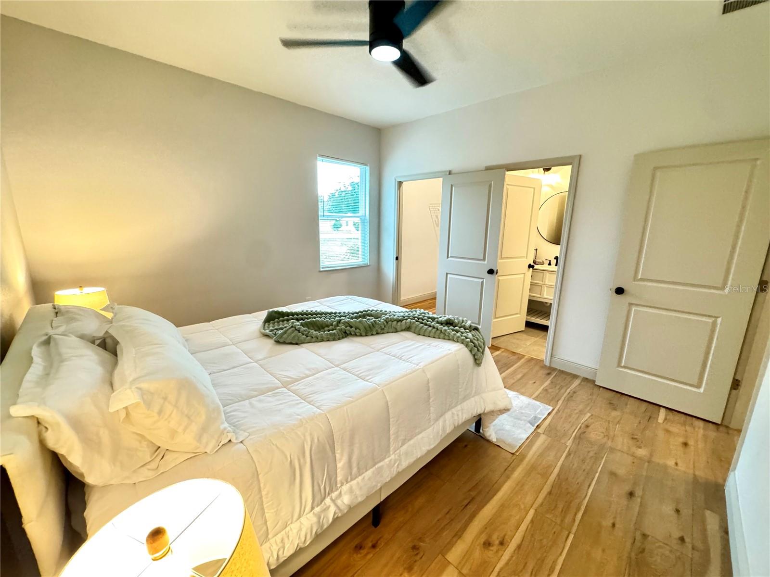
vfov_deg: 85.7
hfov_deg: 102.1
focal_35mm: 14
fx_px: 311
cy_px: 288
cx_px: 385
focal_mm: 2.22
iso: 640
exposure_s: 1/60
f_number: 2.2
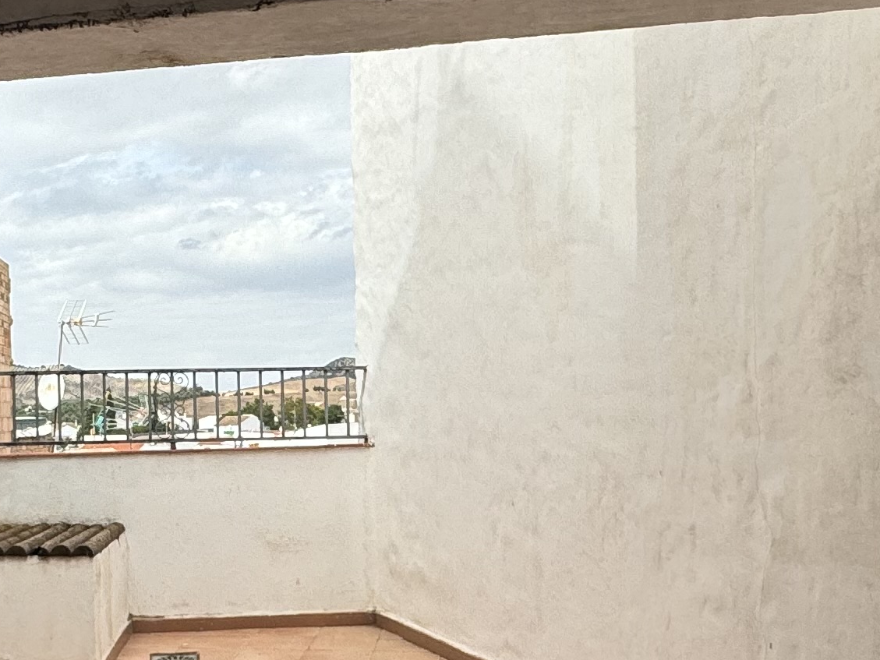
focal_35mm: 50
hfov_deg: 37.1
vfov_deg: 29.0
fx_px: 1271
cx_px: 200
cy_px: 422
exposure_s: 1/1536
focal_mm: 2.22
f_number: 2.2
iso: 50
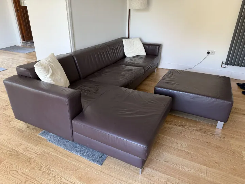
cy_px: 92
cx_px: 122
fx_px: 170
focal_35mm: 24
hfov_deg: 71.6
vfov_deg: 56.8
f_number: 1.78
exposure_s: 1/80
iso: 200
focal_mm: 6.76
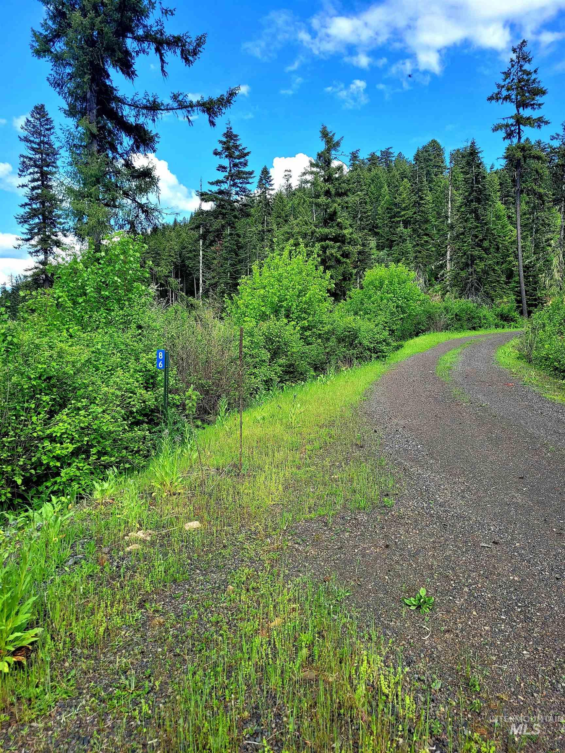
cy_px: 376
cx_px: 282
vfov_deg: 67.3
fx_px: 566
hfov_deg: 53.1
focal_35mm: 26
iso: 40
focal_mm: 5.4
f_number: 1.8
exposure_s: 1/1111
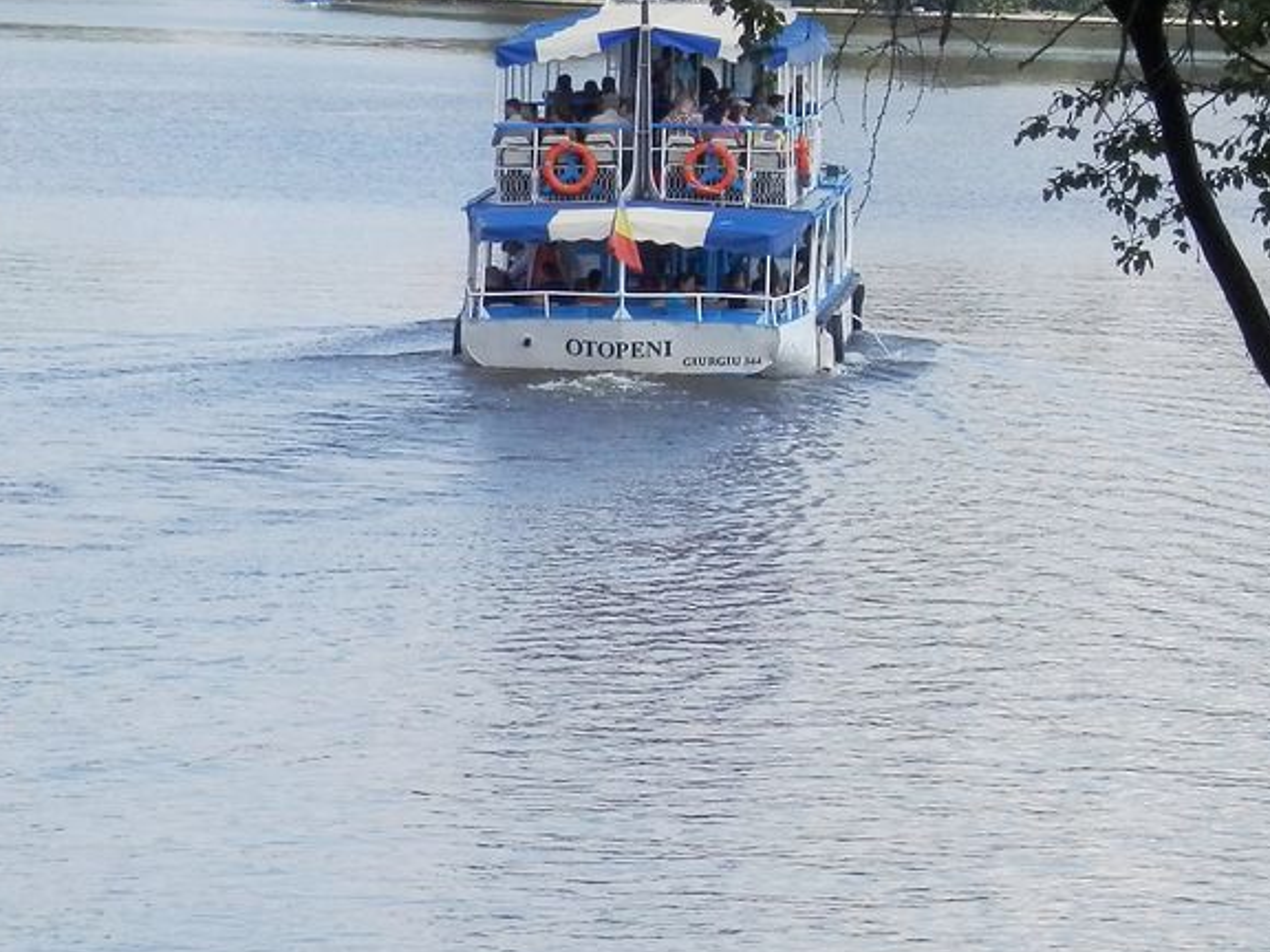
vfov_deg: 4.6
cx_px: 580
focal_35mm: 322
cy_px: 291
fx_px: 11814
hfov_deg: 6.2
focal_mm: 20.9
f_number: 5.2
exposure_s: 1/320
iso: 80
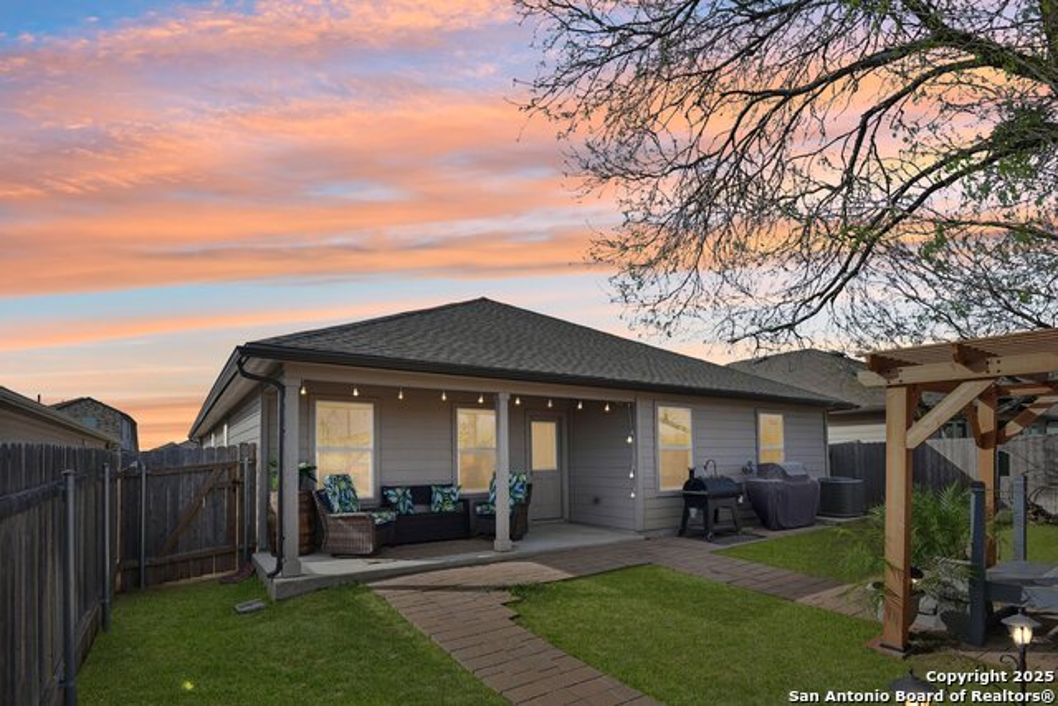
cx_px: 529
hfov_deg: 93.3
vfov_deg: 70.5
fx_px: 500
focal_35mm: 17
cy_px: 353
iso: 400
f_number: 8
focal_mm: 17
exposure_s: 1/320
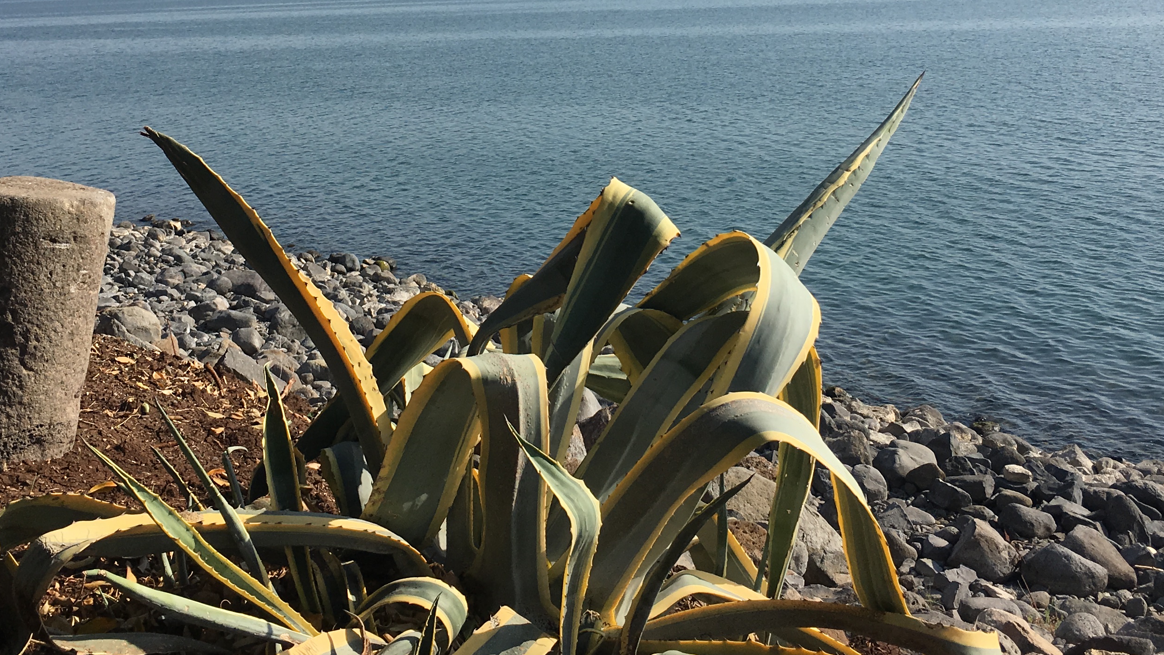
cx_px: 565
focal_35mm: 51
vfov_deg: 22.7
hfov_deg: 40.6
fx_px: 1574
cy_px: 25
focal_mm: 4.15
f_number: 2.2
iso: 25
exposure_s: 1/2137
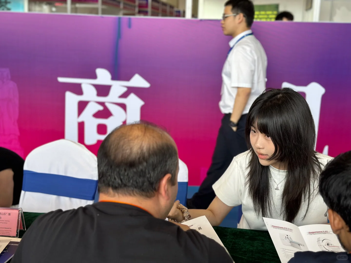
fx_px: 487
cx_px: 176
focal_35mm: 48
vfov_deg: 30.3
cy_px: 132
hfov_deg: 39.7
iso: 125
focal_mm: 6.86
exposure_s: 1/100
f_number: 1.78
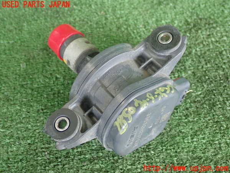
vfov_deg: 31.5
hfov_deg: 41.2
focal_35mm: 46
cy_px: 86
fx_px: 306
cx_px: 115
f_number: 3.1
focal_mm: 8.41
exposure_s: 1/100
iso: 800
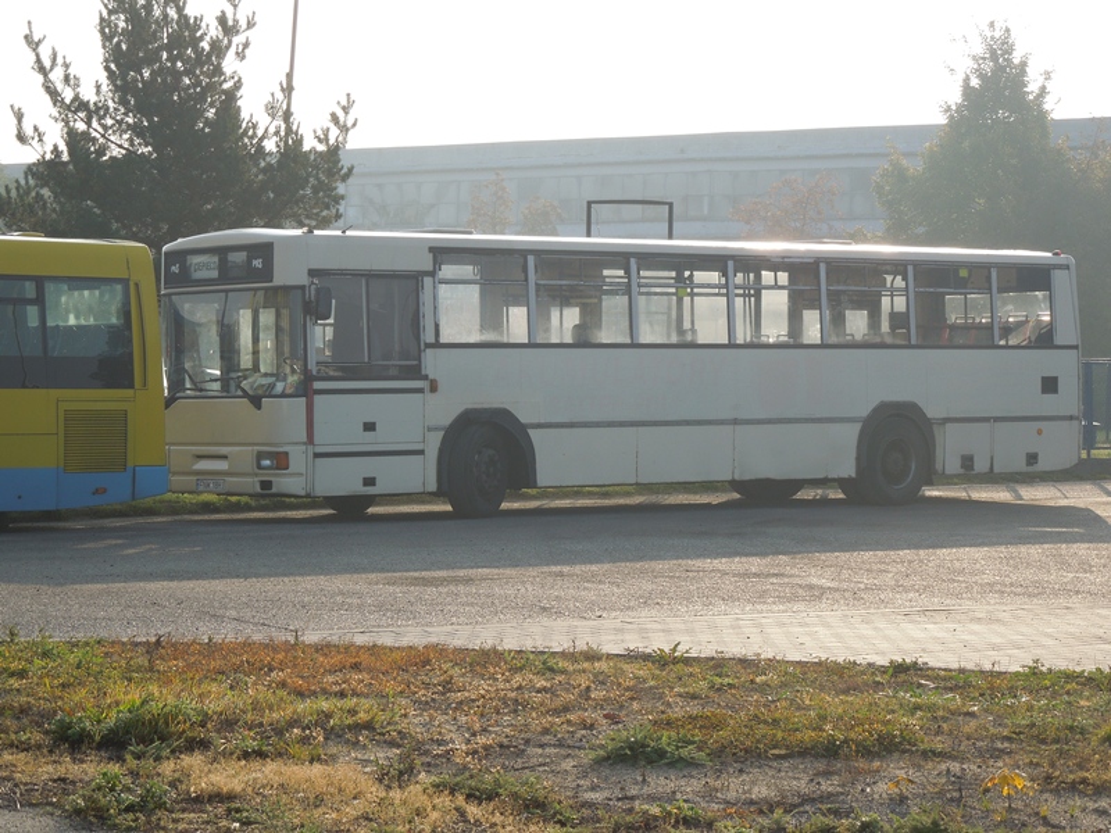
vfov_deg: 14.0
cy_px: 416
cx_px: 556
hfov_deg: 18.5
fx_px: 3402
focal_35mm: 106
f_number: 4.7
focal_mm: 19.1
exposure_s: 1/400
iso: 100
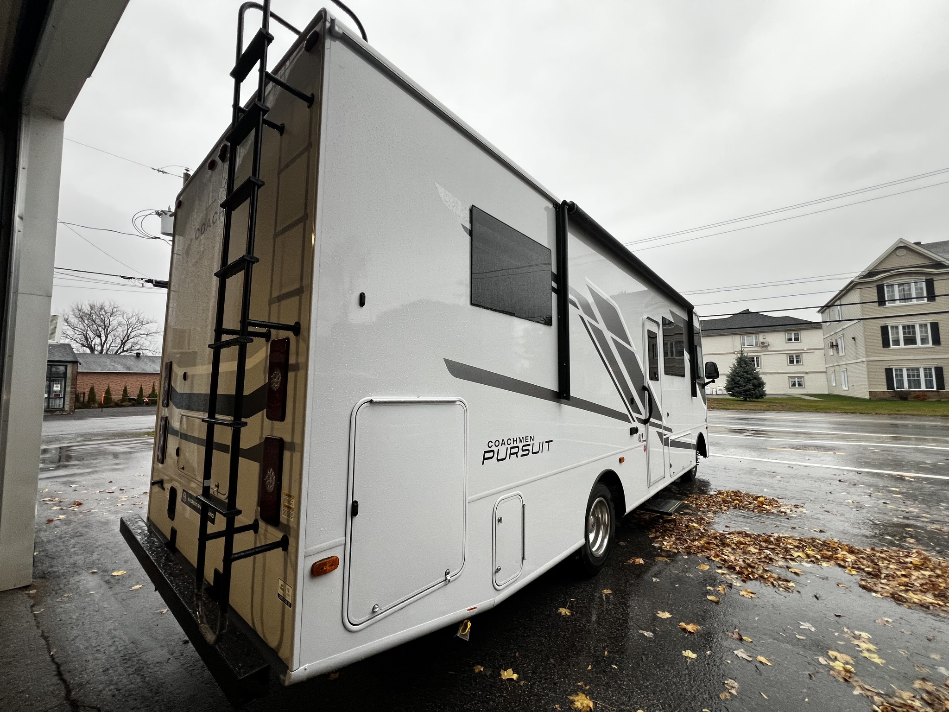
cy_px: 356
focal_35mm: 13
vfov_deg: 89.9
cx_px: 474
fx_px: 356
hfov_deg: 106.2
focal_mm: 1.57
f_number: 1.8
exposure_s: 1/99
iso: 125
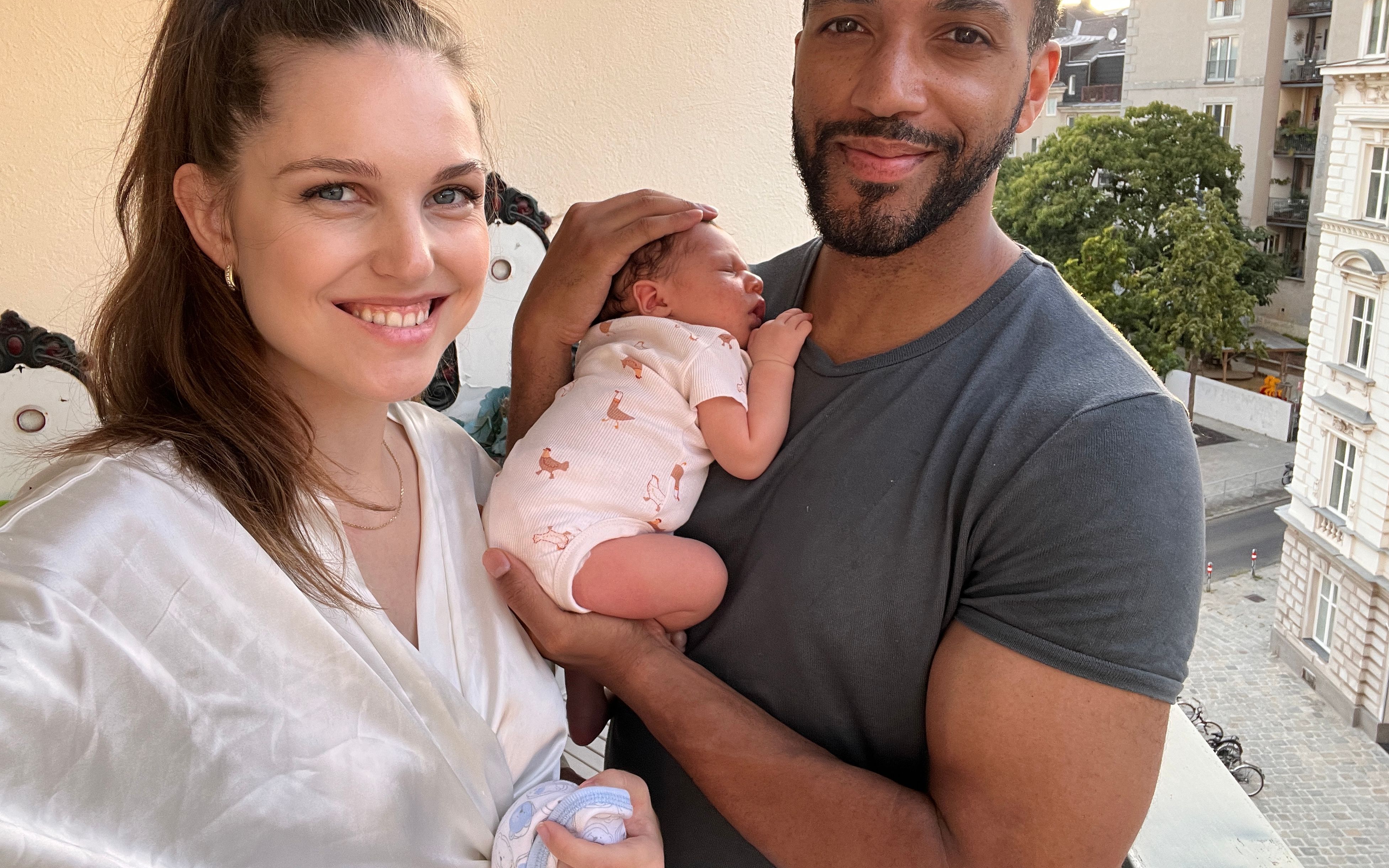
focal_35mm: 25
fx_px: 946
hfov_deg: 72.5
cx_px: 678
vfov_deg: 49.0
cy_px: 349
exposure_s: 1/75
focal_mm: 2.71
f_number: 2.2
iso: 100
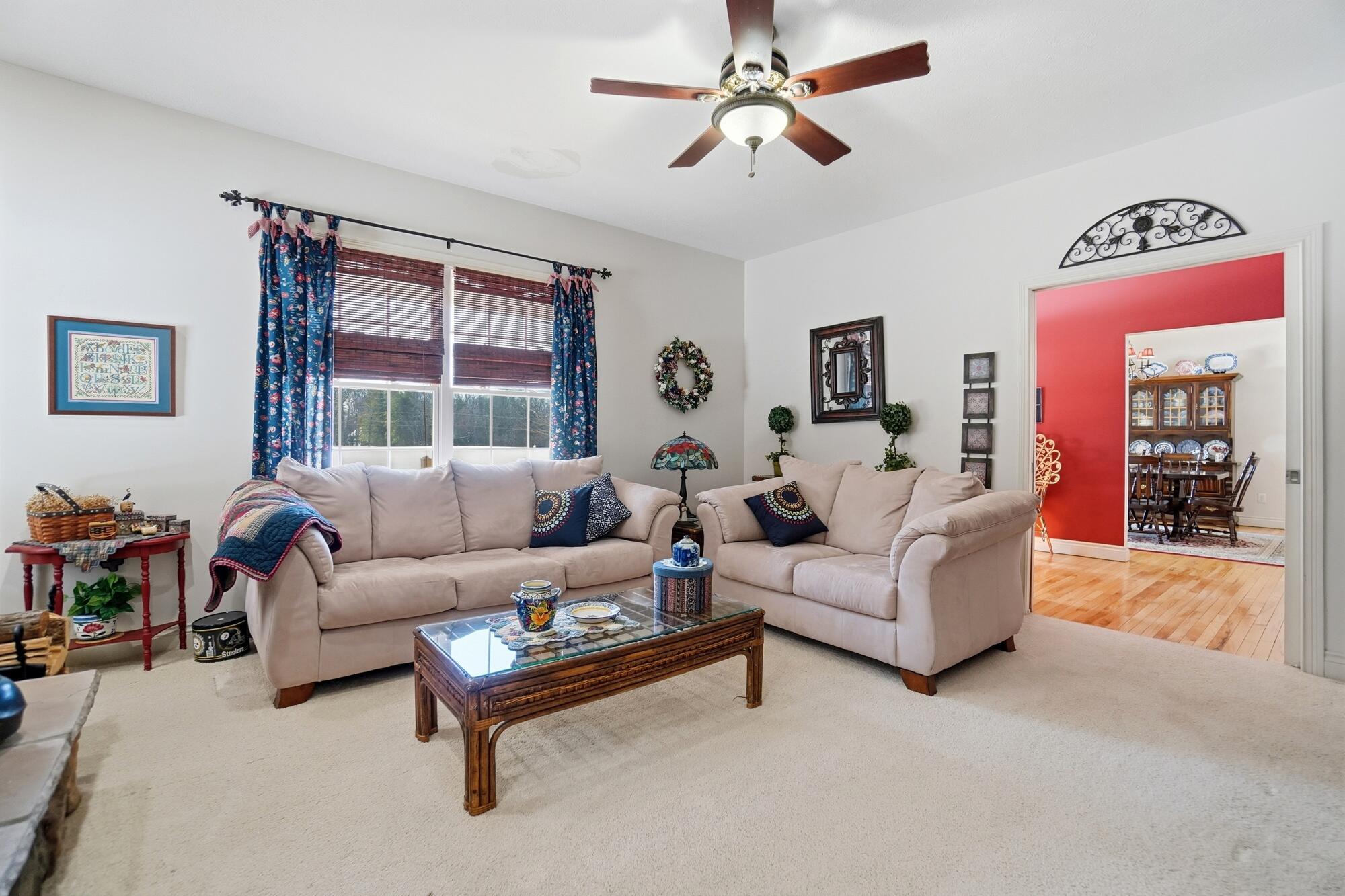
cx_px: 672
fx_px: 560
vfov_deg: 77.3
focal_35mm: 15
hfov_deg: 100.4
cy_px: 448
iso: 100
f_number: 4
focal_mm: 10
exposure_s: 1/250
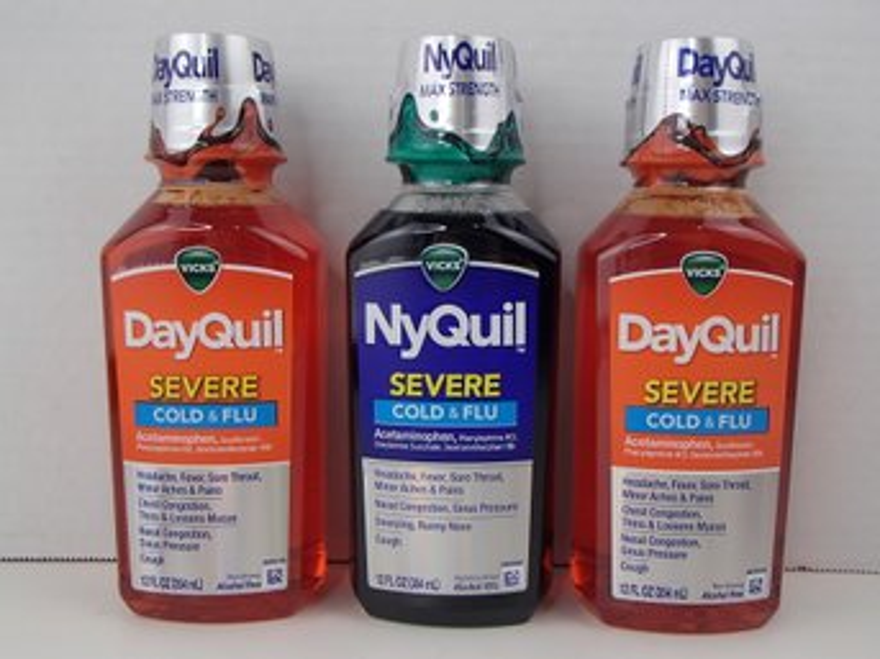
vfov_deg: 38.6
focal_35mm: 37
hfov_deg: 50.2
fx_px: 940
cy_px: 330
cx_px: 440
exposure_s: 1/160
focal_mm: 6.64
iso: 160
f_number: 4.7
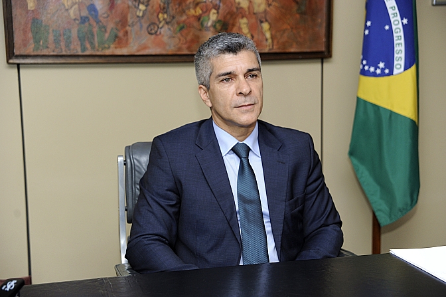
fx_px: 805
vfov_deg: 20.9
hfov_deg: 31.0
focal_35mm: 65
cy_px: 148
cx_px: 223
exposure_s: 1/320
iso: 1000
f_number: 4
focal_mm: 65
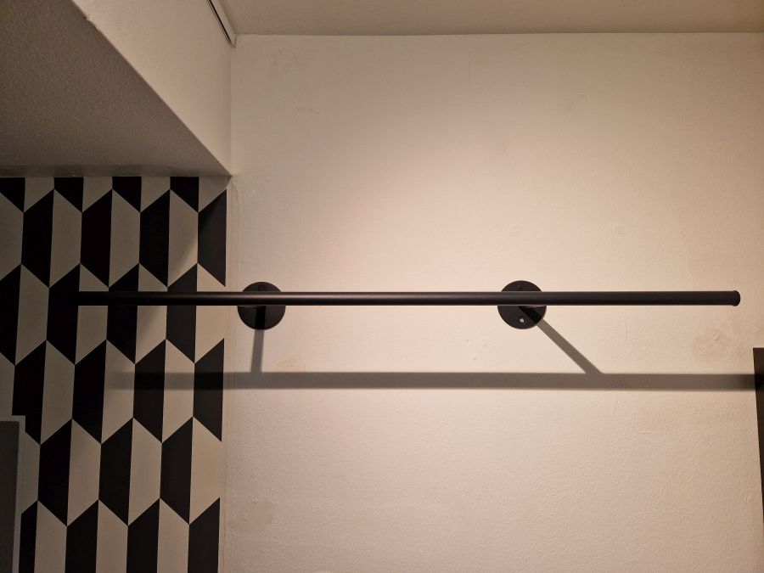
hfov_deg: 73.9
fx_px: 508
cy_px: 286
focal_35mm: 23
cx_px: 382
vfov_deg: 58.9
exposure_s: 1/100
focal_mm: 5.4
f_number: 1.8
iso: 125
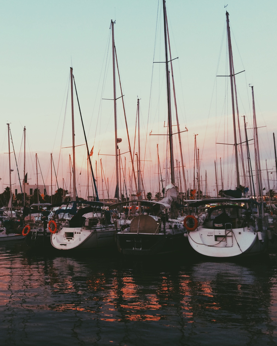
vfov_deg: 45.8
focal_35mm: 40
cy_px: 171
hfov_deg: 36.2
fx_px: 410
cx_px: 59
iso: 32
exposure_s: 1/40
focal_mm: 4.12
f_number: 2.2
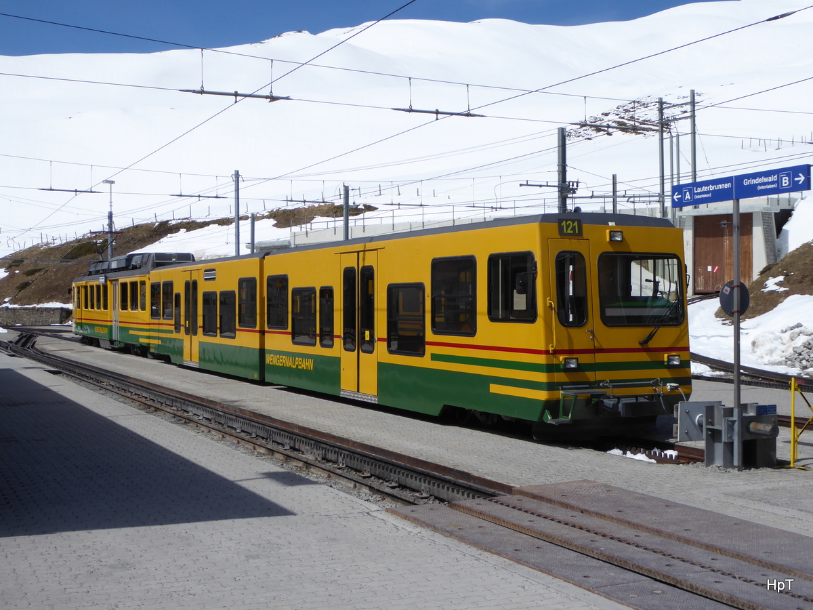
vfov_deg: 29.7
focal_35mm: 49
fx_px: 1151
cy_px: 305
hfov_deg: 38.9
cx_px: 406
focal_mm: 8.4
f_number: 4
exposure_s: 1/1300
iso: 80
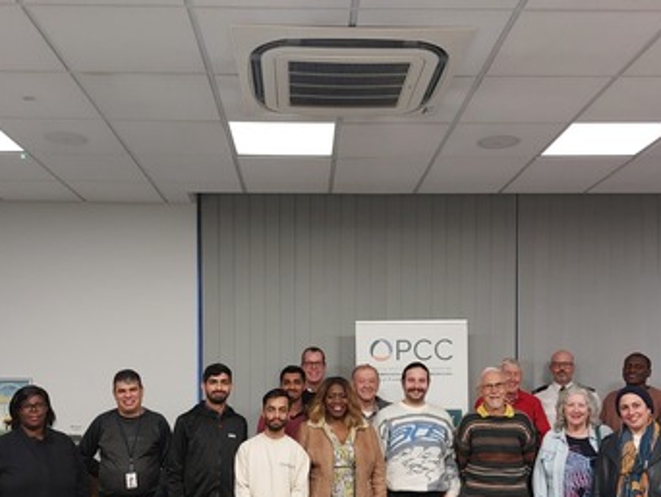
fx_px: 783
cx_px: 316
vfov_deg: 34.0
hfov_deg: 45.7
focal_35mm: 41
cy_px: 403
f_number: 1.8
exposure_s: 1/50
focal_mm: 5.23
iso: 400
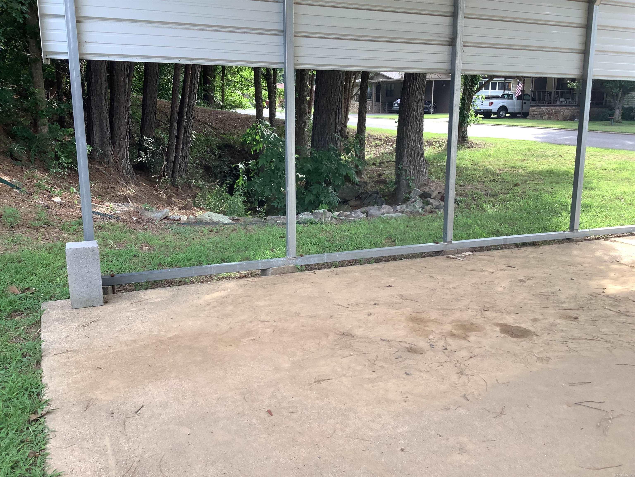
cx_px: 318
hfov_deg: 58.4
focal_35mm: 31
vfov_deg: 45.4
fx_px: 569
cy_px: 238
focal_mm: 3.3
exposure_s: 1/120
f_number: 2.4
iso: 32
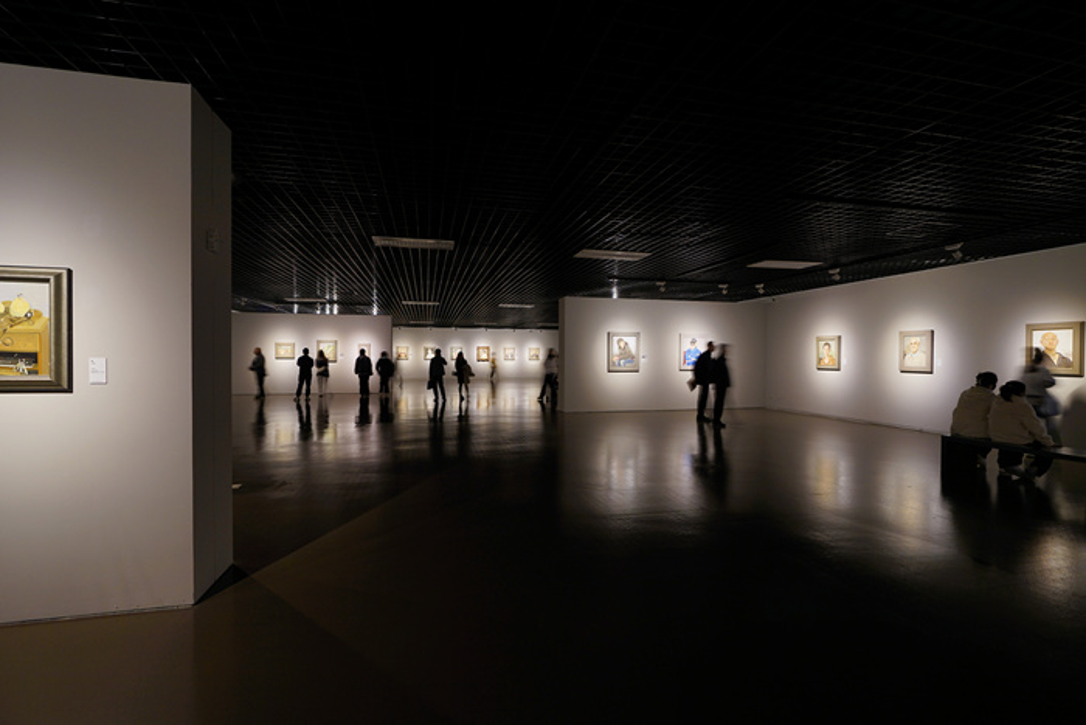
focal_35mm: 16
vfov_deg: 73.8
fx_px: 483
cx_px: 543
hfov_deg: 96.7
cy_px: 362
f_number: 8
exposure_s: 1/1.25
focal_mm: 16
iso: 100
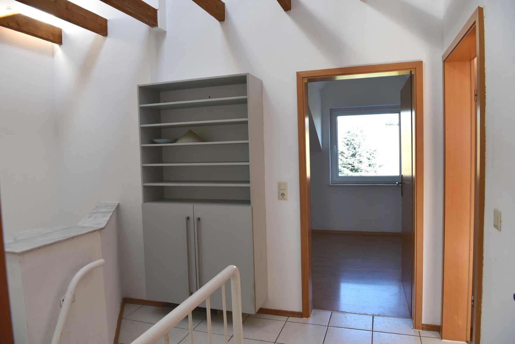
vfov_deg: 53.2
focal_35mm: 24
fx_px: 344
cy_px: 172
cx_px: 258
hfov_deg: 73.7
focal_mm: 24
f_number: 8
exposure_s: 1/60
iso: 400
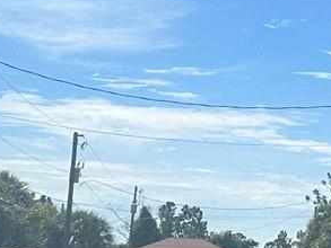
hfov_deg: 11.5
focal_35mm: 131
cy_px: 172
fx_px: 1253
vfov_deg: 11.3
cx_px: 870
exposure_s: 1/5848
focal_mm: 6.86
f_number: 1.78
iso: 80
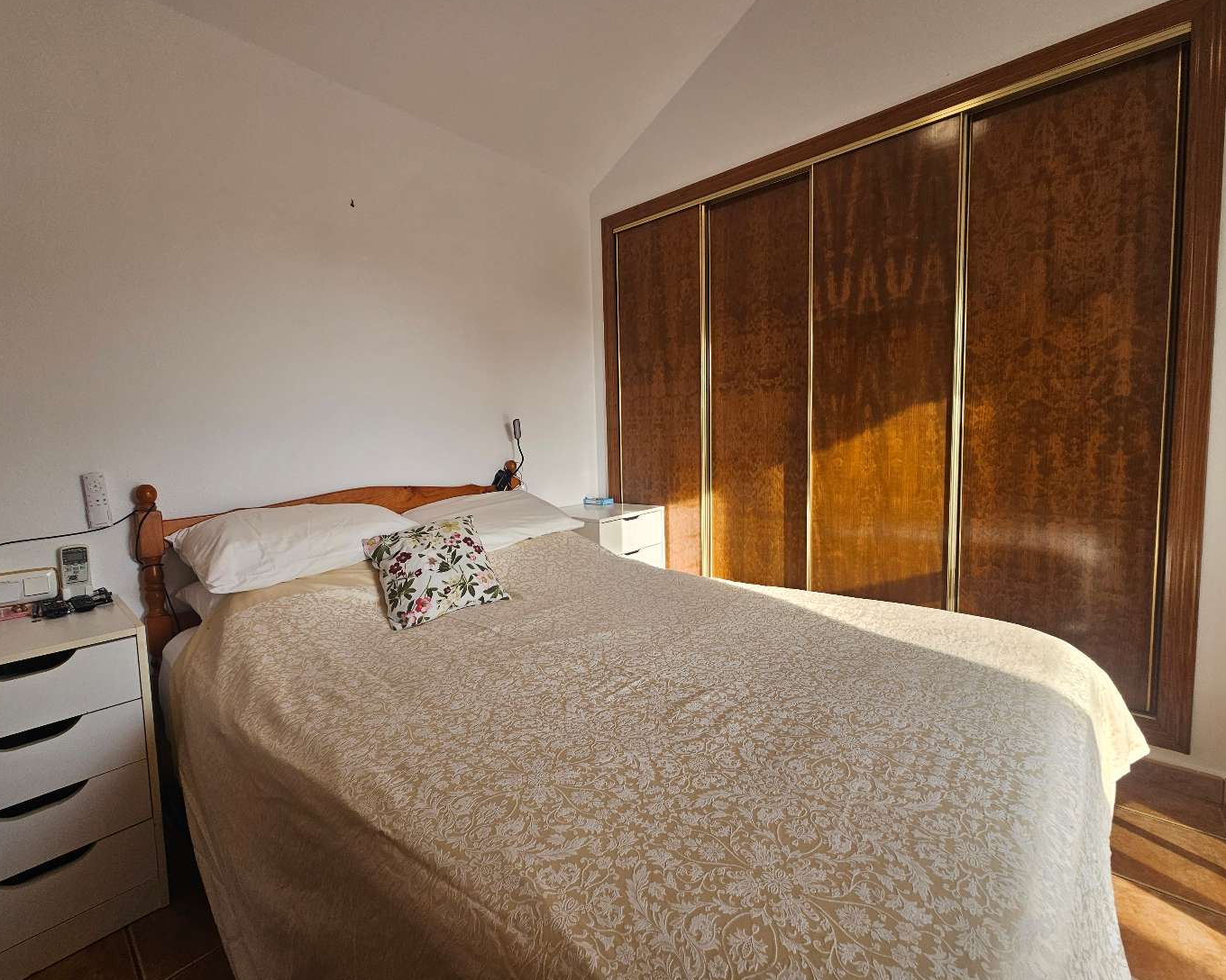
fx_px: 508
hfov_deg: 100.6
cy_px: 481
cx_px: 579
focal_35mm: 14
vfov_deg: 88.0
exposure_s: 1/174
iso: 50
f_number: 2.2
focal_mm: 2.2
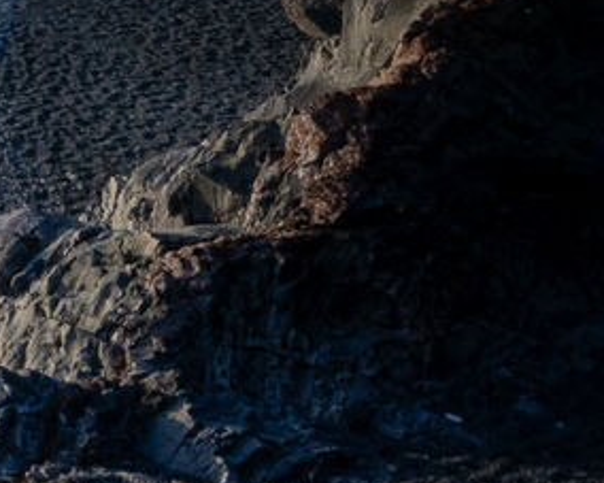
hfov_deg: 8.0
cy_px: -711
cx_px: -1863
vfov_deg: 11.3
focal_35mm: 111
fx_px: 1984
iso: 160
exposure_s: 1/30
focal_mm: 14
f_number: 16
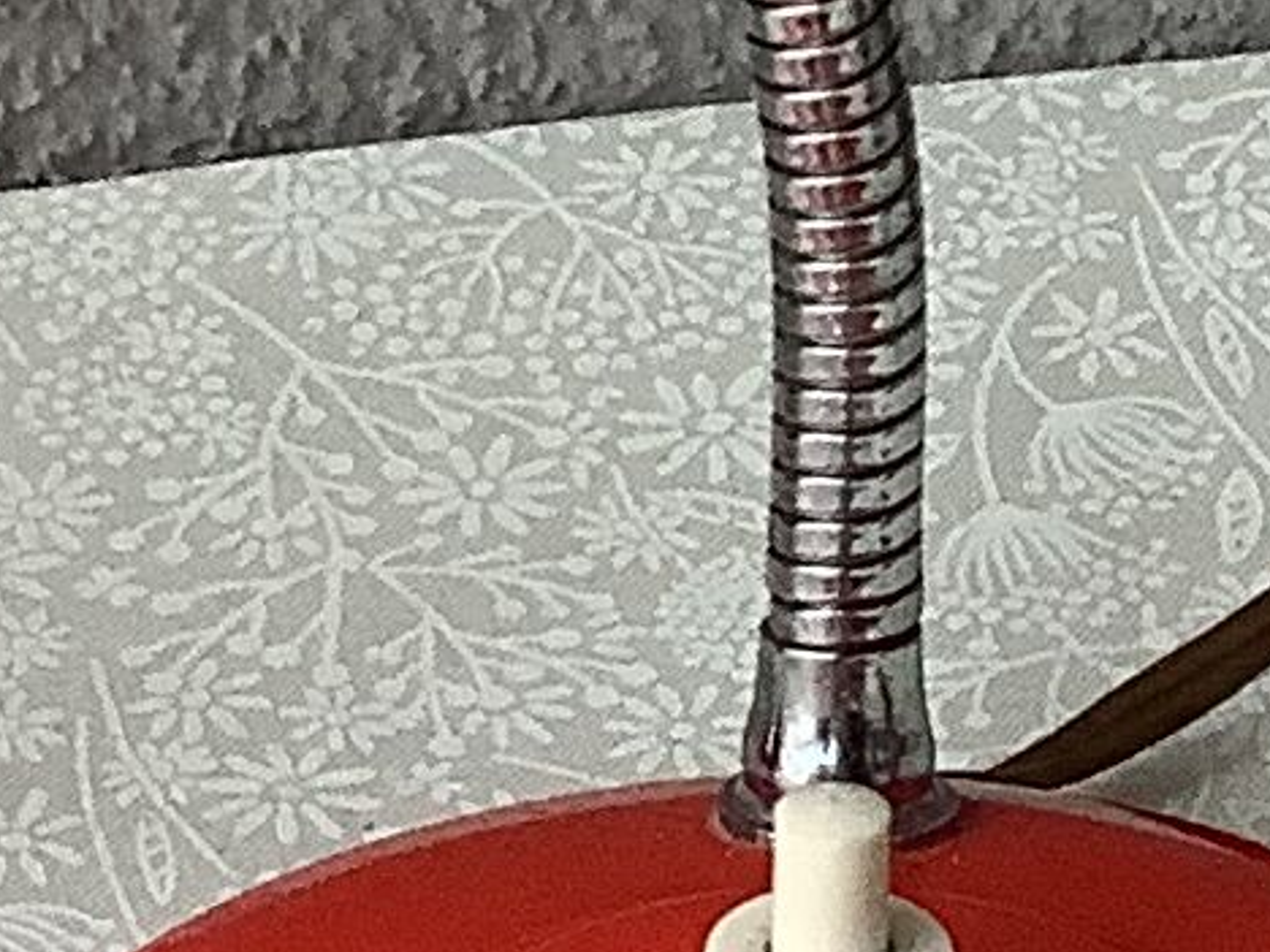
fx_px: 7925
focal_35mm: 216
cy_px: -372
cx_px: 700
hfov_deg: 9.2
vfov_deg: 6.8
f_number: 2.4
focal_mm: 3.3
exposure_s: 1/120
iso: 80
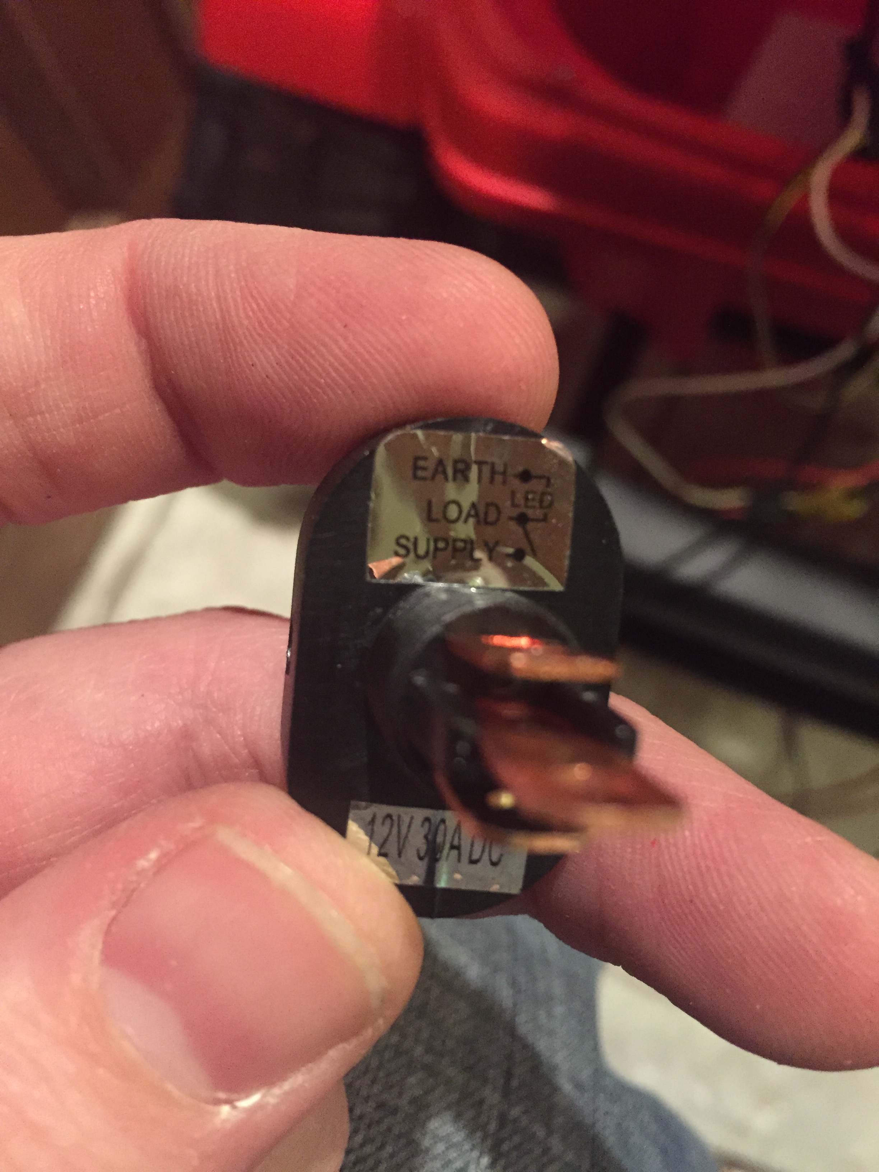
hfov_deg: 48.2
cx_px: 440
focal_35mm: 29
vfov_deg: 61.7
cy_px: 586
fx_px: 982
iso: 400
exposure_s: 1/15
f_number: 2.2
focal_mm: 4.15
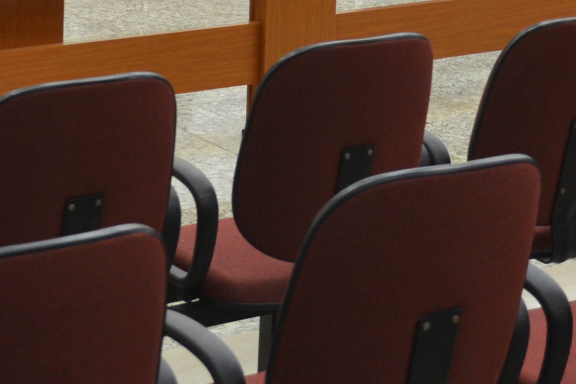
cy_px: -215
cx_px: 278
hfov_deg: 16.0
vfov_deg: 10.3
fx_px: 2048
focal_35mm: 128
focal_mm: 24
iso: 400
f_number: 4
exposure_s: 1/15
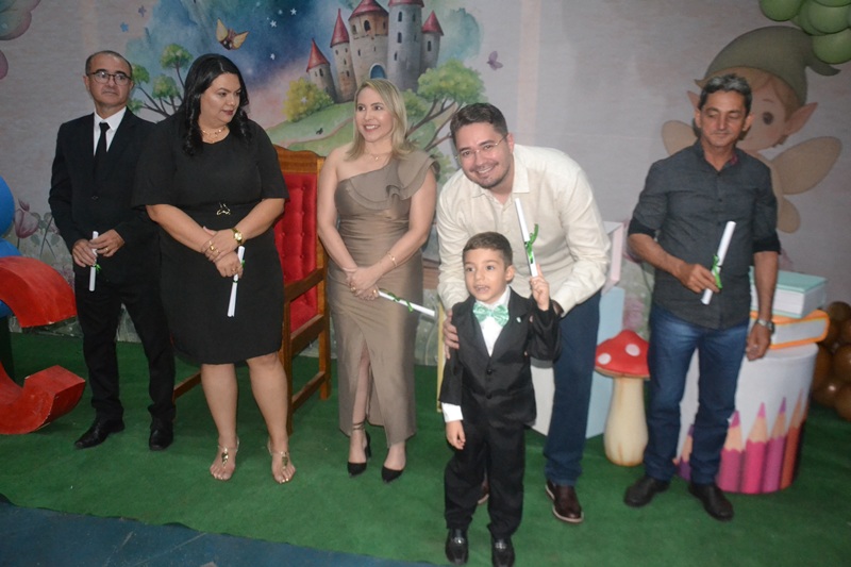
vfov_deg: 41.7
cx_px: 426
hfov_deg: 59.5
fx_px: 744
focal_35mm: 32
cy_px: 284
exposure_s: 1/60
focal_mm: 21
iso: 3200
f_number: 3.8
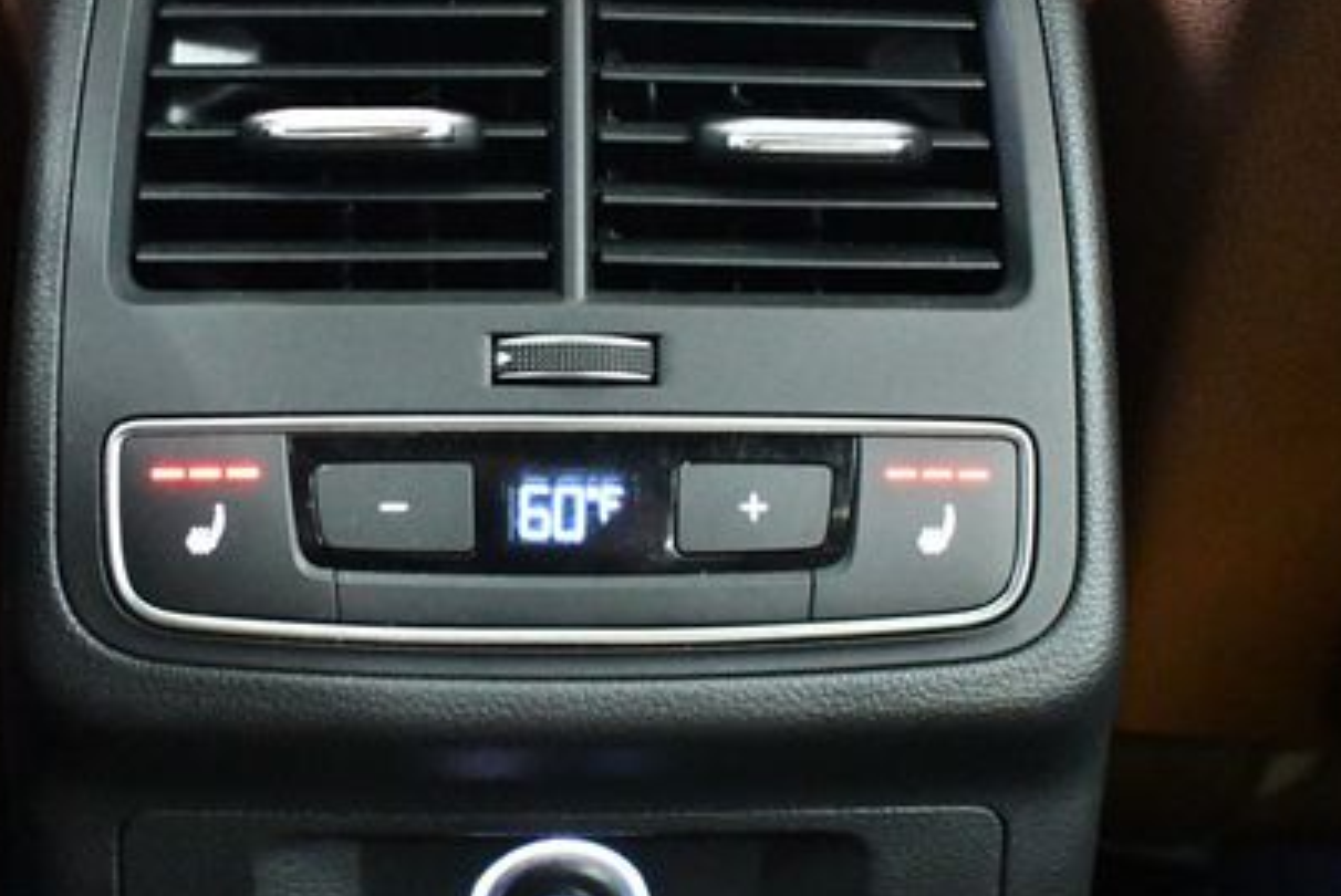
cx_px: 534
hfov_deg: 34.9
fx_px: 2125
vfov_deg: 23.8
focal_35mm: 57
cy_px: 528
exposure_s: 1/25
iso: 12800
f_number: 3.5
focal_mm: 18
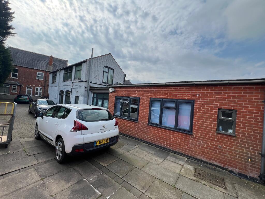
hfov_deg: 106.2
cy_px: 100
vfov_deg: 89.9
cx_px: 132
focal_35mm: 13
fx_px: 100
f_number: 1.8
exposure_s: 1/1376
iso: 32
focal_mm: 1.57
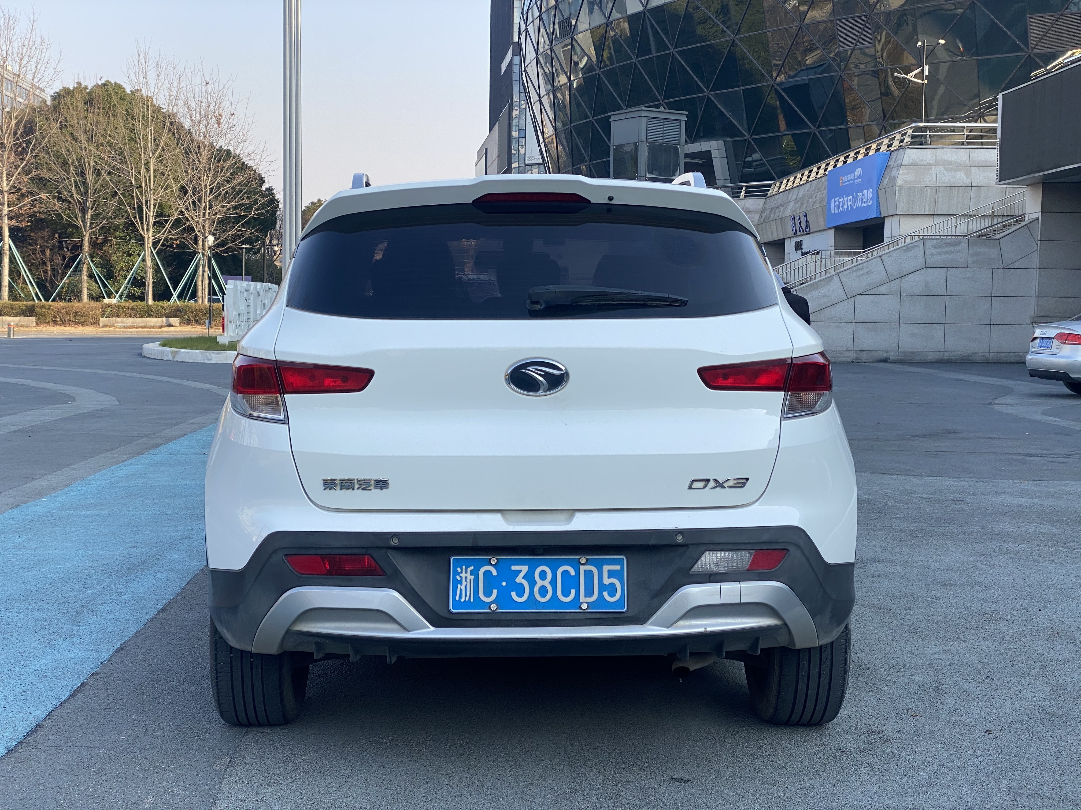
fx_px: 1624
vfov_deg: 28.0
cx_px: 540
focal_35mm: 52
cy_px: 405
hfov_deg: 36.8
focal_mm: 6
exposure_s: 1/600
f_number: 2
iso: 20
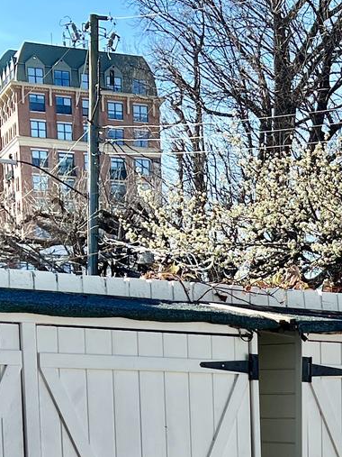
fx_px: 1384
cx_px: 500
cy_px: 584
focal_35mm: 105
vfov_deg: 17.6
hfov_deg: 13.4
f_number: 1.5
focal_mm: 5.7
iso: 50
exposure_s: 1/3831
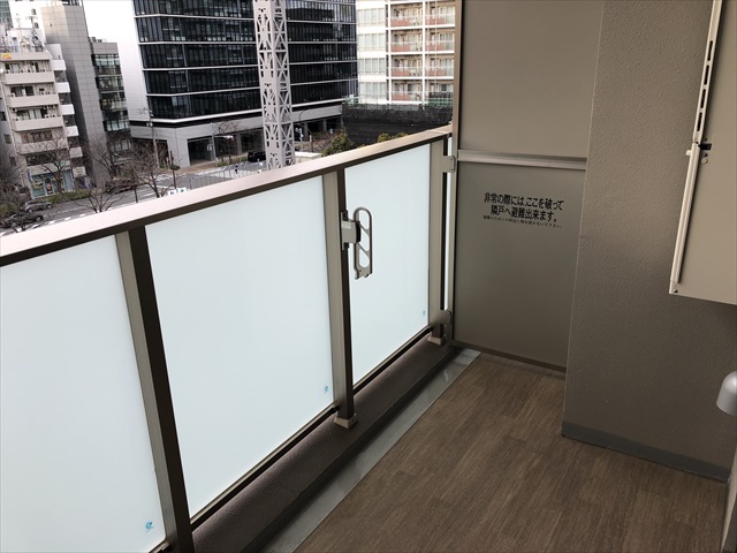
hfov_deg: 63.4
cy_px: 276
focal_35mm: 28
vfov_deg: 49.7
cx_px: 368
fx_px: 596
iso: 20
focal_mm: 3.99
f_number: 1.8
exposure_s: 1/111
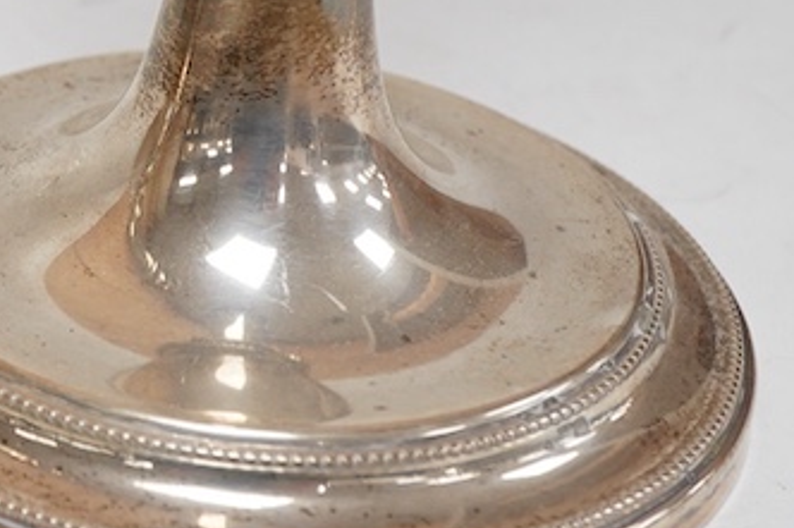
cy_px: 93
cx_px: -254
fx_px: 2689
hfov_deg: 15.9
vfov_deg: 11.2
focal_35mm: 122
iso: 1250
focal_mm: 30
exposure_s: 1/125
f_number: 10
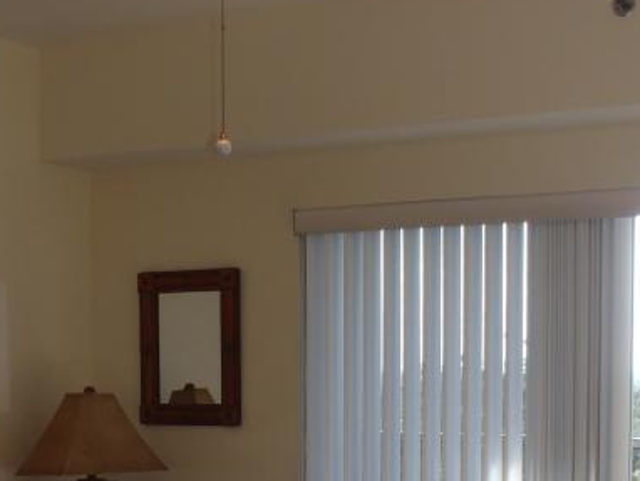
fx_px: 1388
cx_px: 298
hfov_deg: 26.0
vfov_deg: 19.0
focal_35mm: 75
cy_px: 513
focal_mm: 5
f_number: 3.9
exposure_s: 1/40
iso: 80
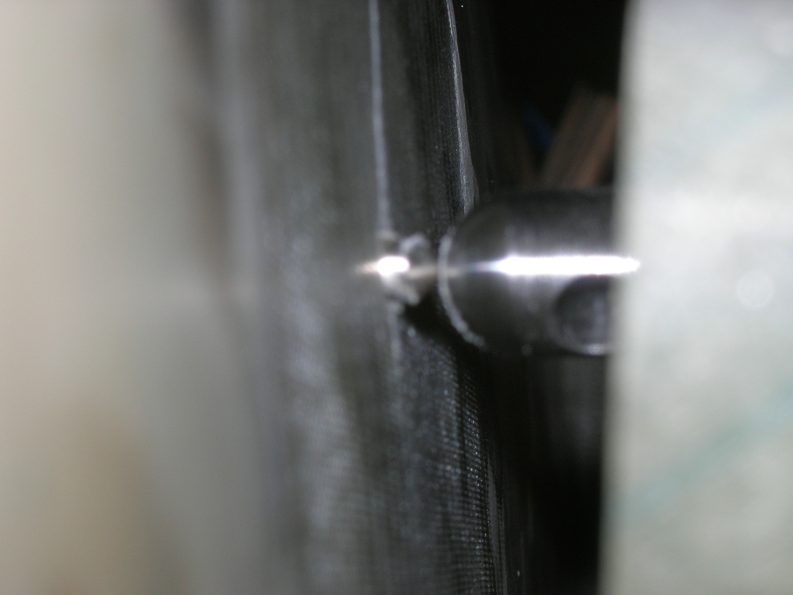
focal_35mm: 105
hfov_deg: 18.7
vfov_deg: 14.1
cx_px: 392
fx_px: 2405
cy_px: 302
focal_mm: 21.3
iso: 64
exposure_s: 1/60.1
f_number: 7.8
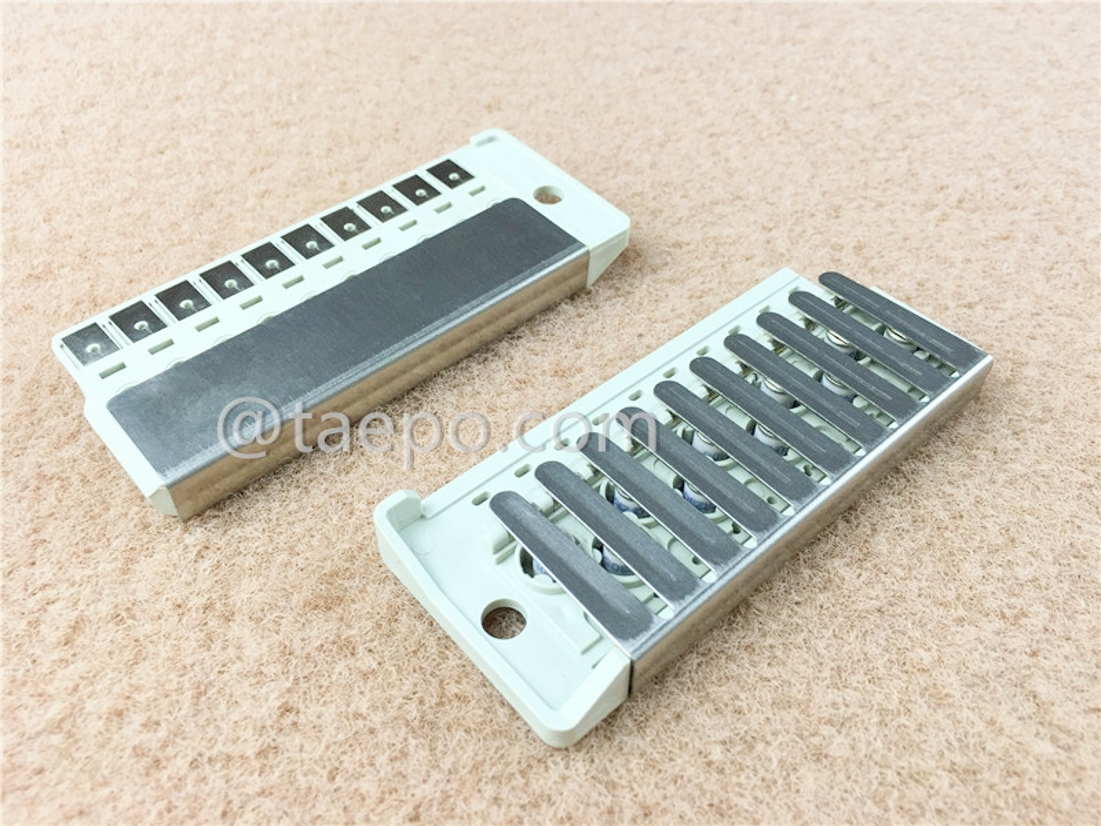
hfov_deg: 61.7
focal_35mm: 29
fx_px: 922
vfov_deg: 48.2
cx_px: 550
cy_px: 413
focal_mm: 4.15
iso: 25
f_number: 2.2
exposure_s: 1/33
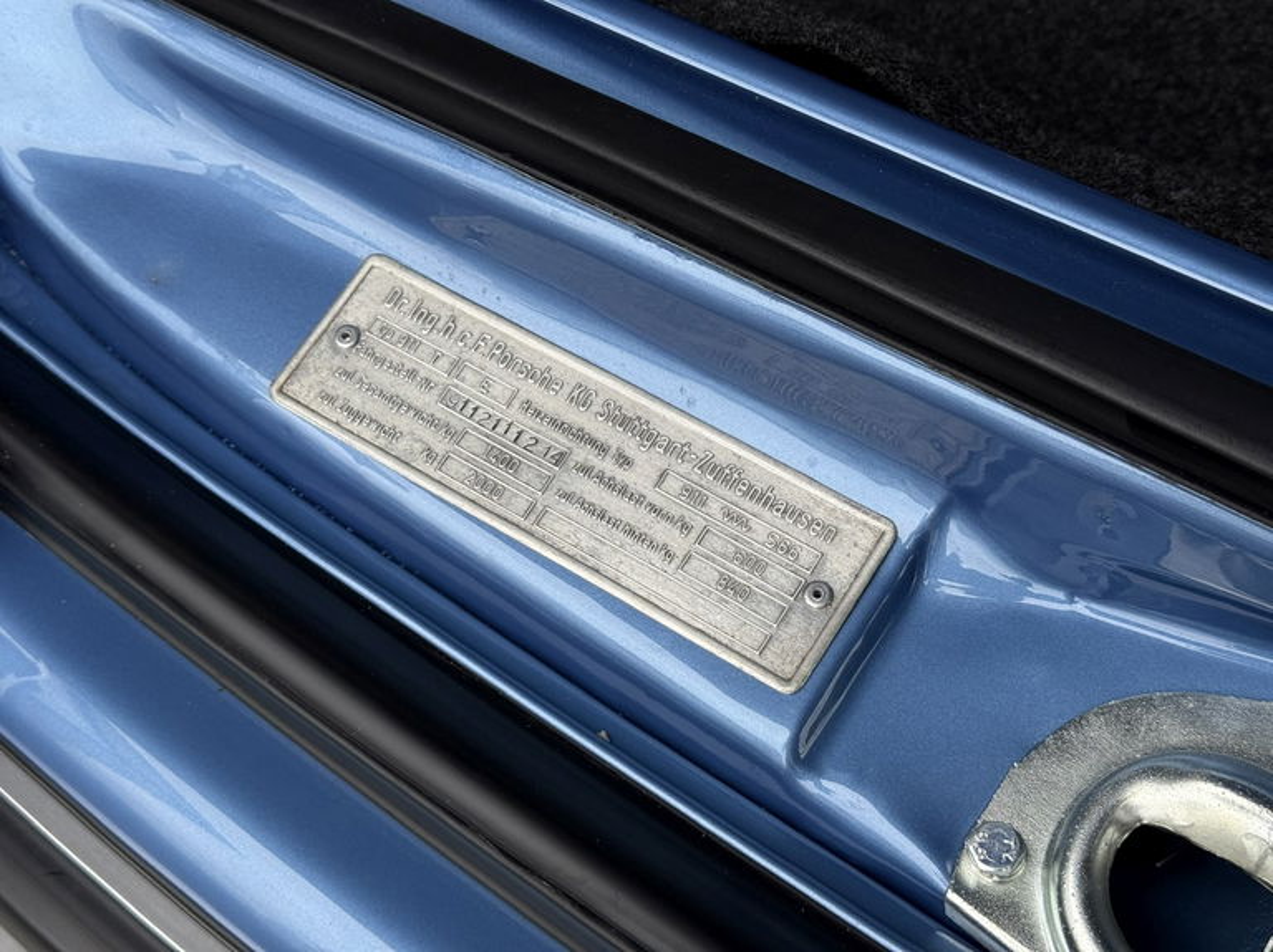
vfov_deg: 30.2
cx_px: 636
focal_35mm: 48
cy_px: 476
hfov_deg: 39.7
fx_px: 1764
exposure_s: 1/566
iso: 64
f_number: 1.78
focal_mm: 6.76
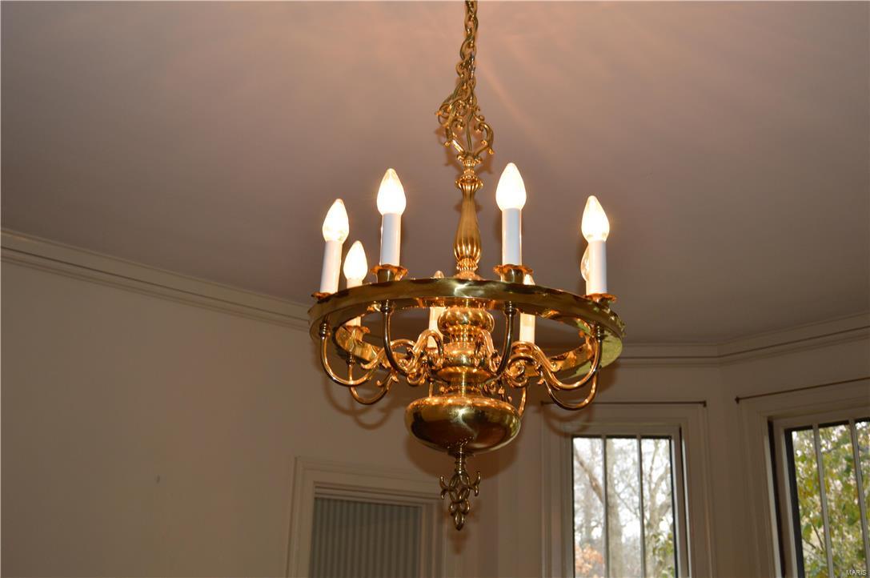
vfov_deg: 38.3
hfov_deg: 55.2
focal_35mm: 34
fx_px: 833
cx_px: 435
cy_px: 289
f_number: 4
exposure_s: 1/125
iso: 400
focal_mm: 23
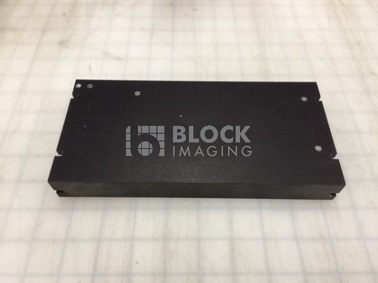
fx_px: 317
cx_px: 189
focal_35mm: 29
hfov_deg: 61.7
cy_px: 142
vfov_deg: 48.2
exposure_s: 1/30
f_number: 2.2
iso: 50
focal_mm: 4.15
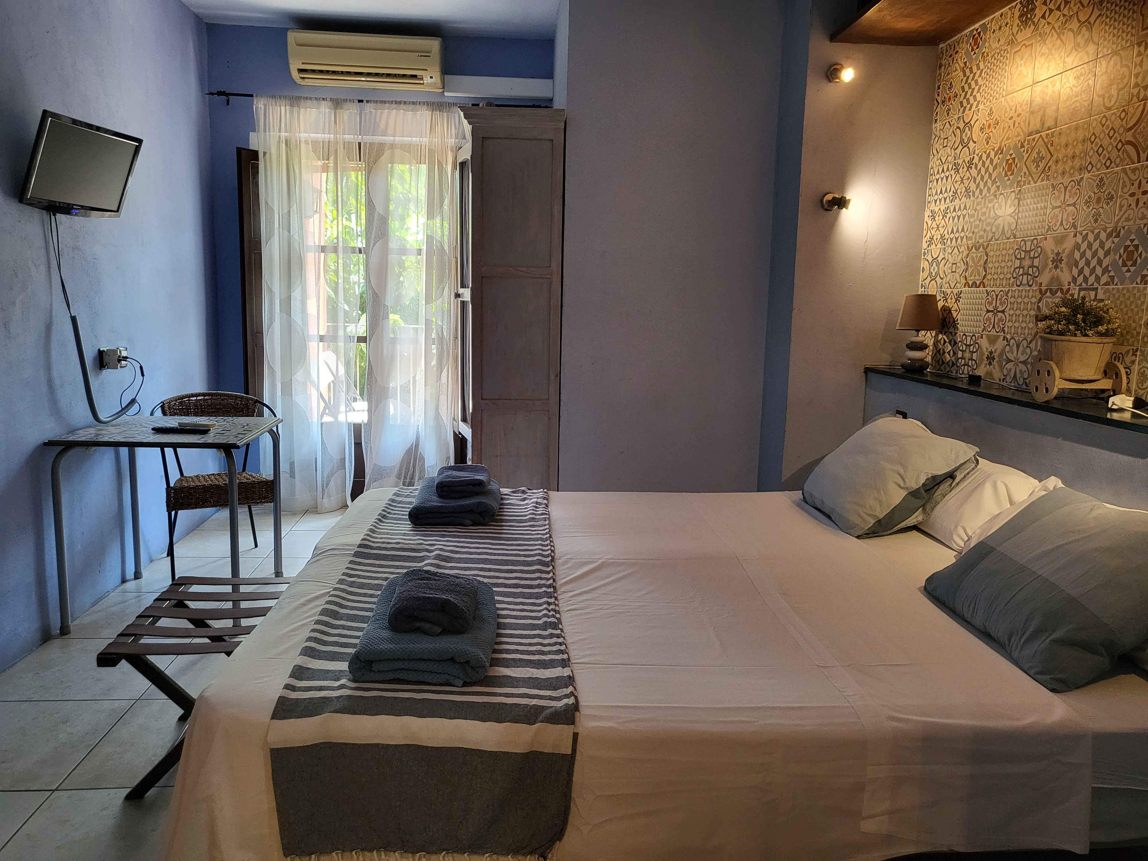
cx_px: 574
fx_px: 862
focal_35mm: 26
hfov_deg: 67.3
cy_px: 430
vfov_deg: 53.1
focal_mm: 4.25
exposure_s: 1/100
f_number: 1.8
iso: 250
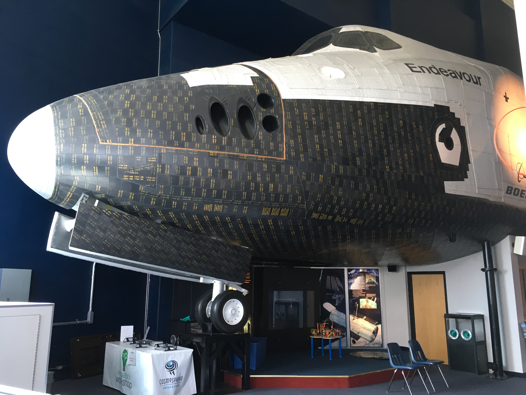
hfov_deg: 61.7
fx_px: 441
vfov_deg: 48.2
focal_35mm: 29
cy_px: 198
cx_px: 263
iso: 64
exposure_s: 1/30
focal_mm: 4.15
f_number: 2.2
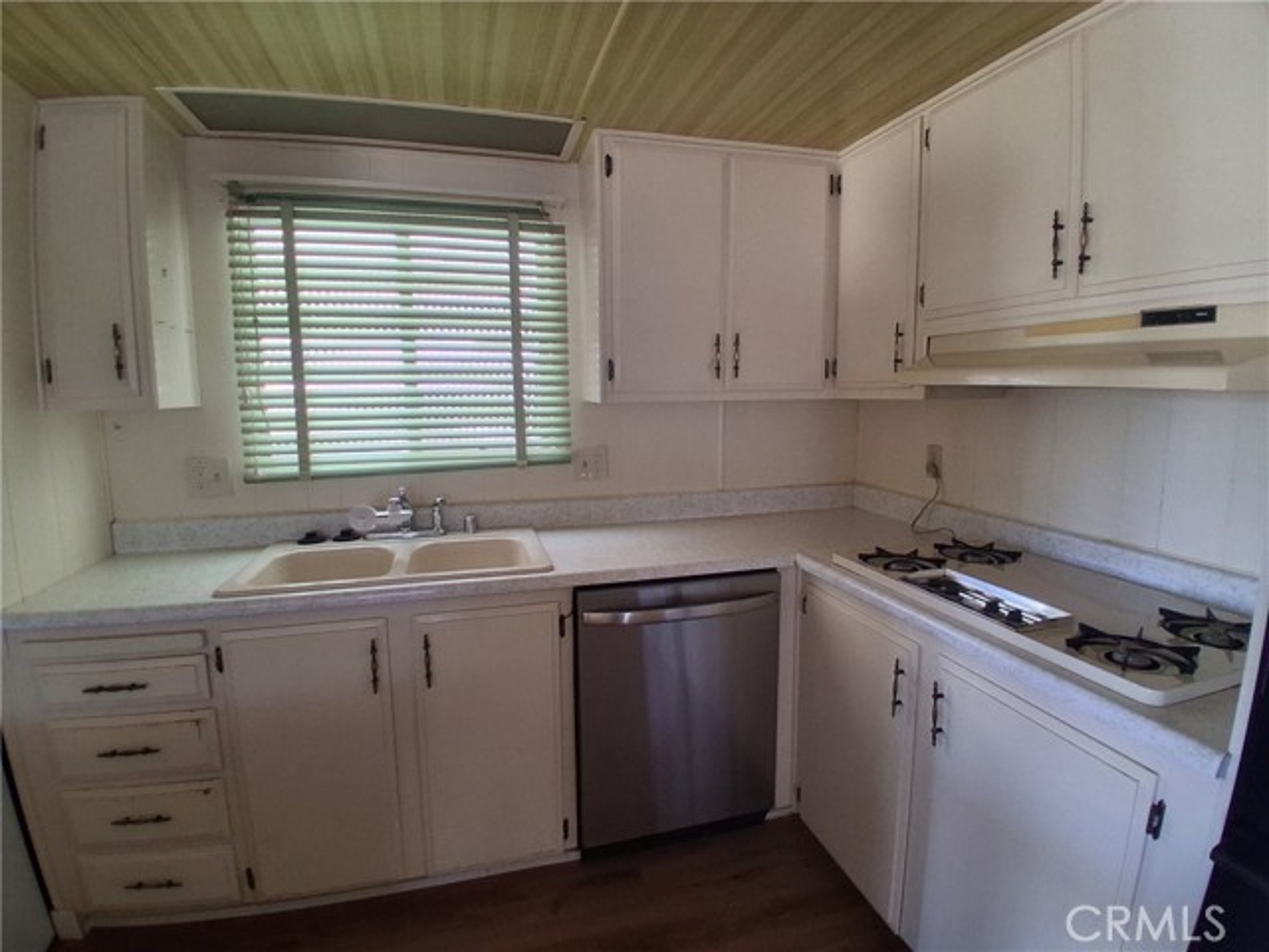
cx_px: 634
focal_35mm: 17
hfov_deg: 91.0
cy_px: 476
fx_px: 623
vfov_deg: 74.7
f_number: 2.2
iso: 125
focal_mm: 1.4
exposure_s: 1/60
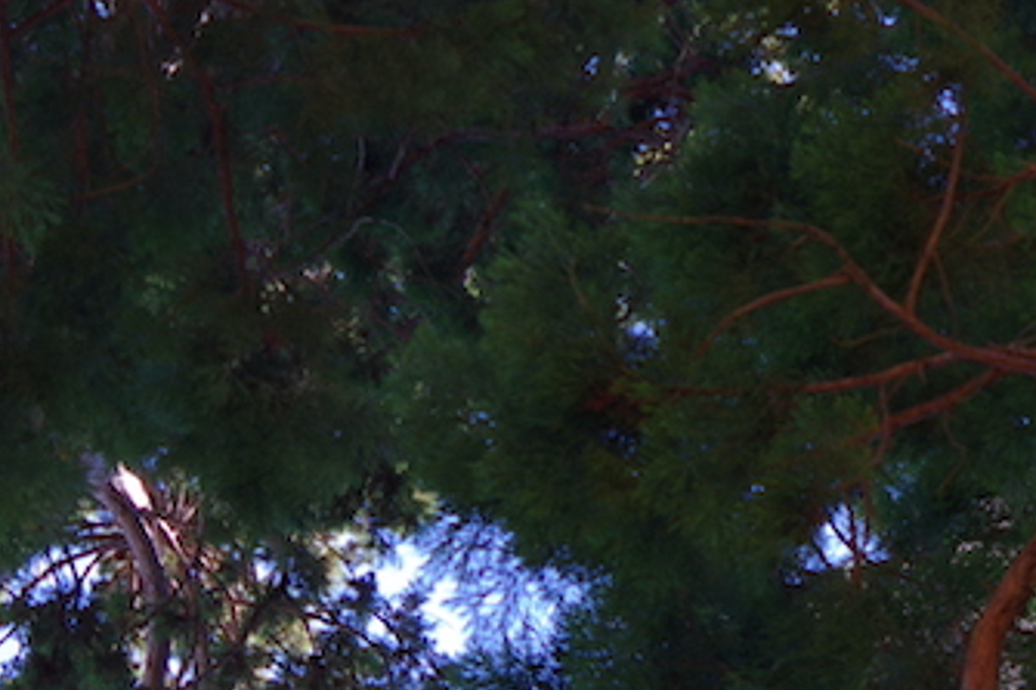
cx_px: 977
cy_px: 212
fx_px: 7795
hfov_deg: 7.6
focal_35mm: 271
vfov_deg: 5.1
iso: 100
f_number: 8
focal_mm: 55
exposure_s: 1/30
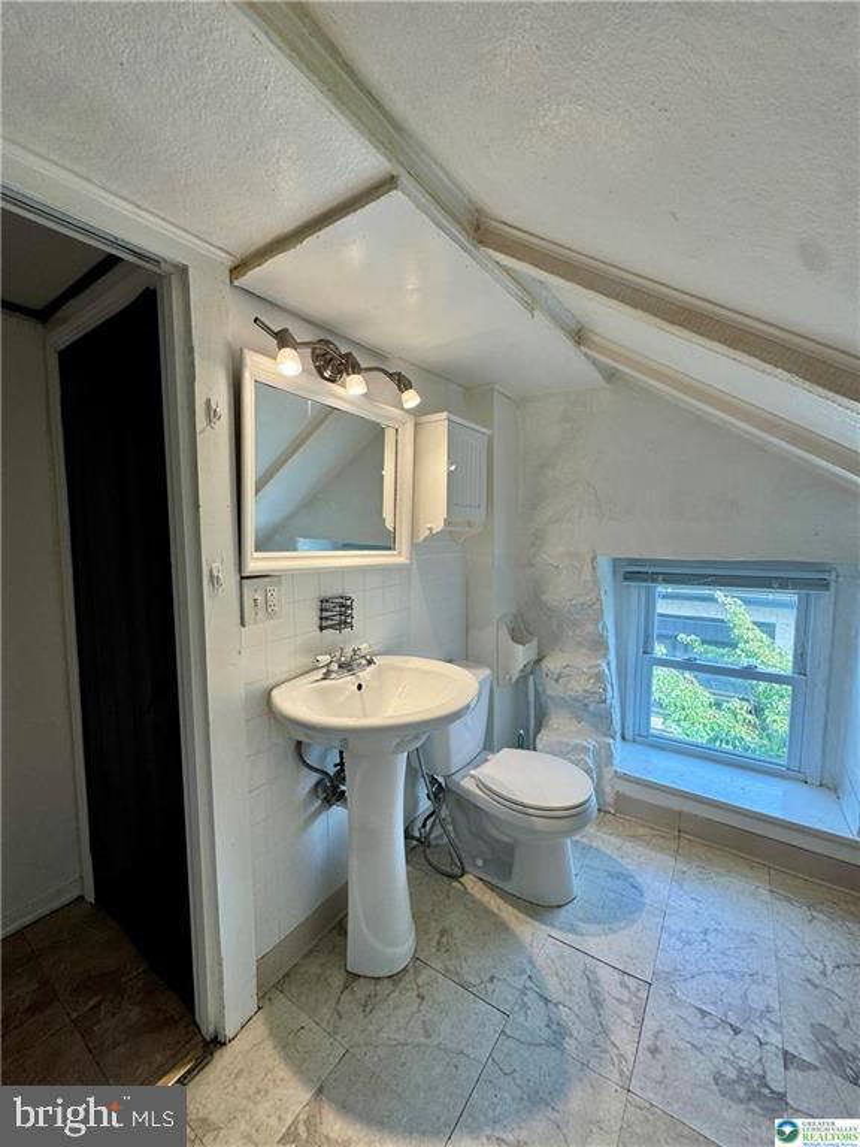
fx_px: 464
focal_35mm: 14
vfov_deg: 102.1
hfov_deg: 85.7
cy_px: 574
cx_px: 430
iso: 80
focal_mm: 2.22
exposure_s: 1/120
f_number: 2.2
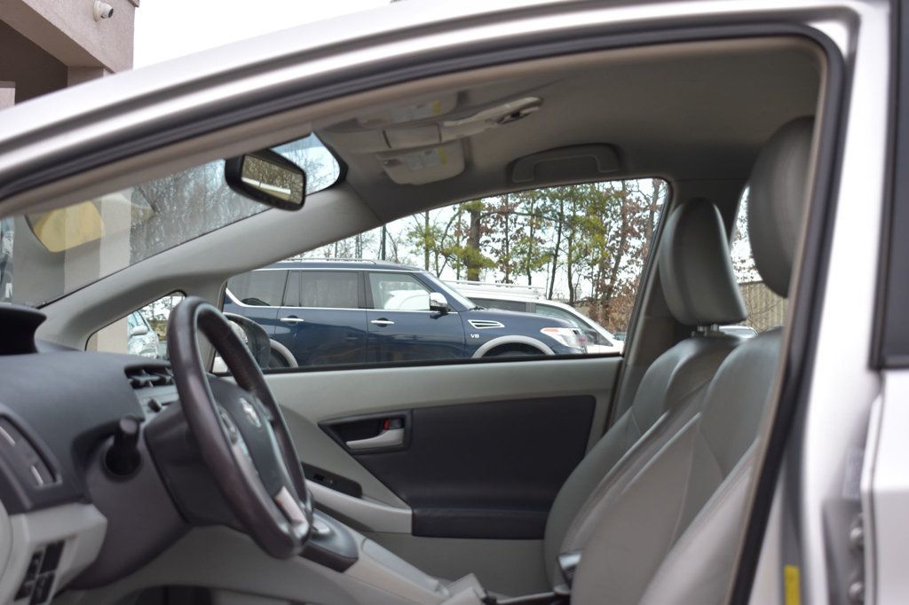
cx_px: 454
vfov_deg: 25.7
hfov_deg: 37.9
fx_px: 1325
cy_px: 302
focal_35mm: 52
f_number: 4.5
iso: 200
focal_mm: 35
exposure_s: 1/100
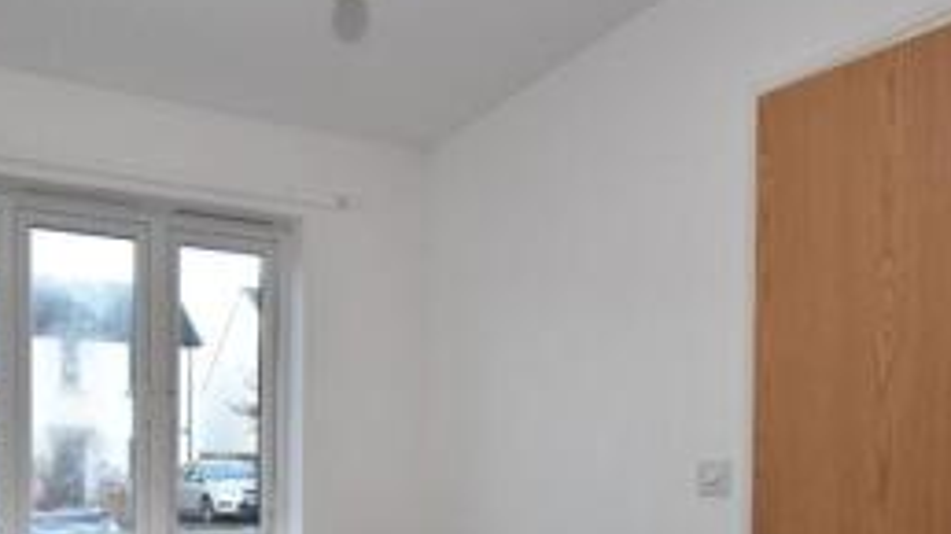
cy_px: 473
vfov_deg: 37.7
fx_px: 731
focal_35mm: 29
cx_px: 295
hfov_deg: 63.9
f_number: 4.5
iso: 800
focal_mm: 10
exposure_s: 1/125
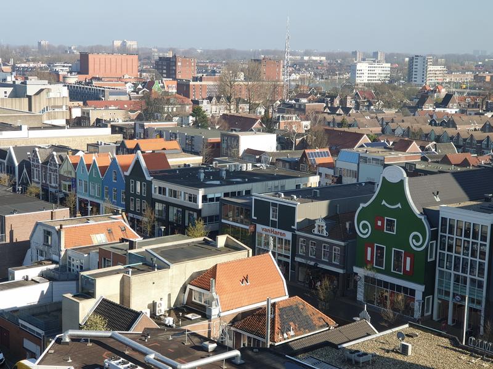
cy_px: 184
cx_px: 246
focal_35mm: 52
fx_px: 741
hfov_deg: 36.8
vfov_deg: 28.0
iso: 25
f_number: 2.4
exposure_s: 1/303
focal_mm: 6
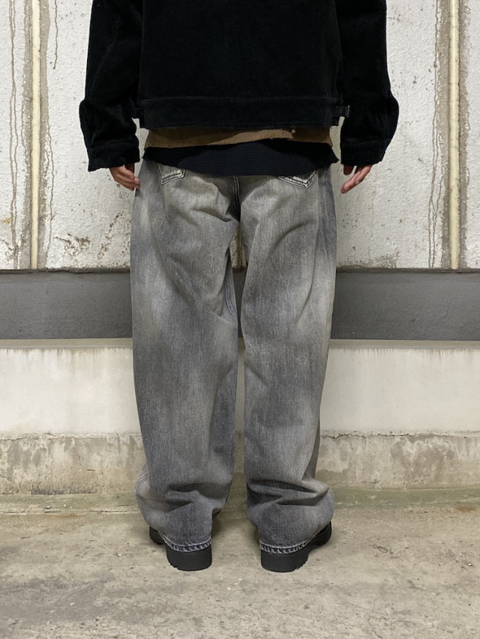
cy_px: 320
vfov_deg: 67.3
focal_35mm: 26
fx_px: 481
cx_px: 240
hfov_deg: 53.1
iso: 500
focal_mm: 4.25
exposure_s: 1/25
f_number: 1.8
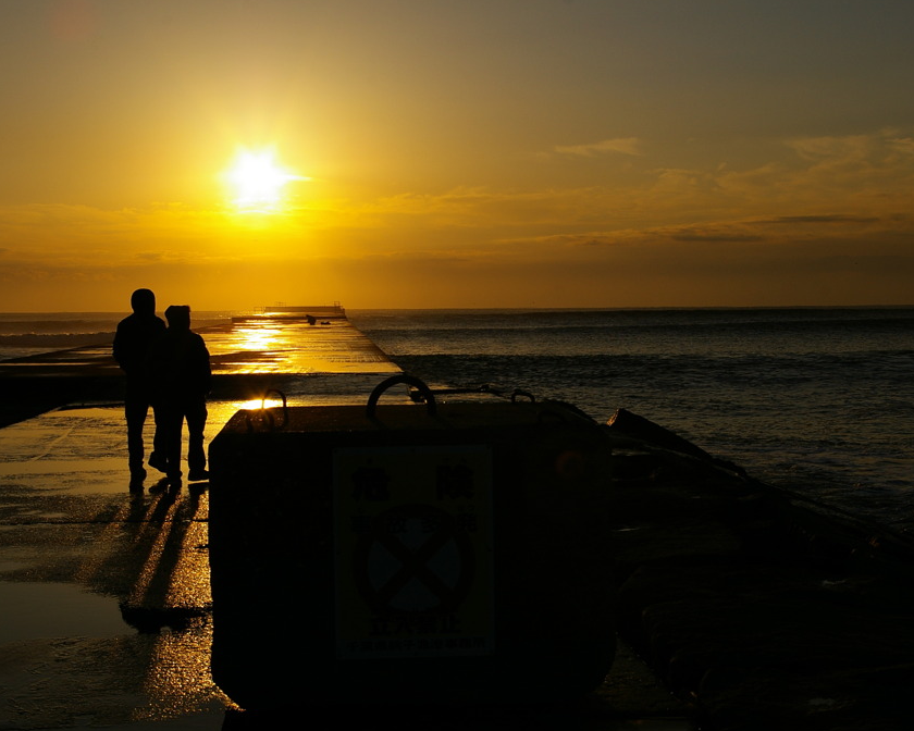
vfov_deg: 26.9
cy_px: 364
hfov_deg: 33.3
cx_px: 449
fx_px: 1530
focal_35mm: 57
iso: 200
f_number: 13
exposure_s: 1/1000
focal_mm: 33
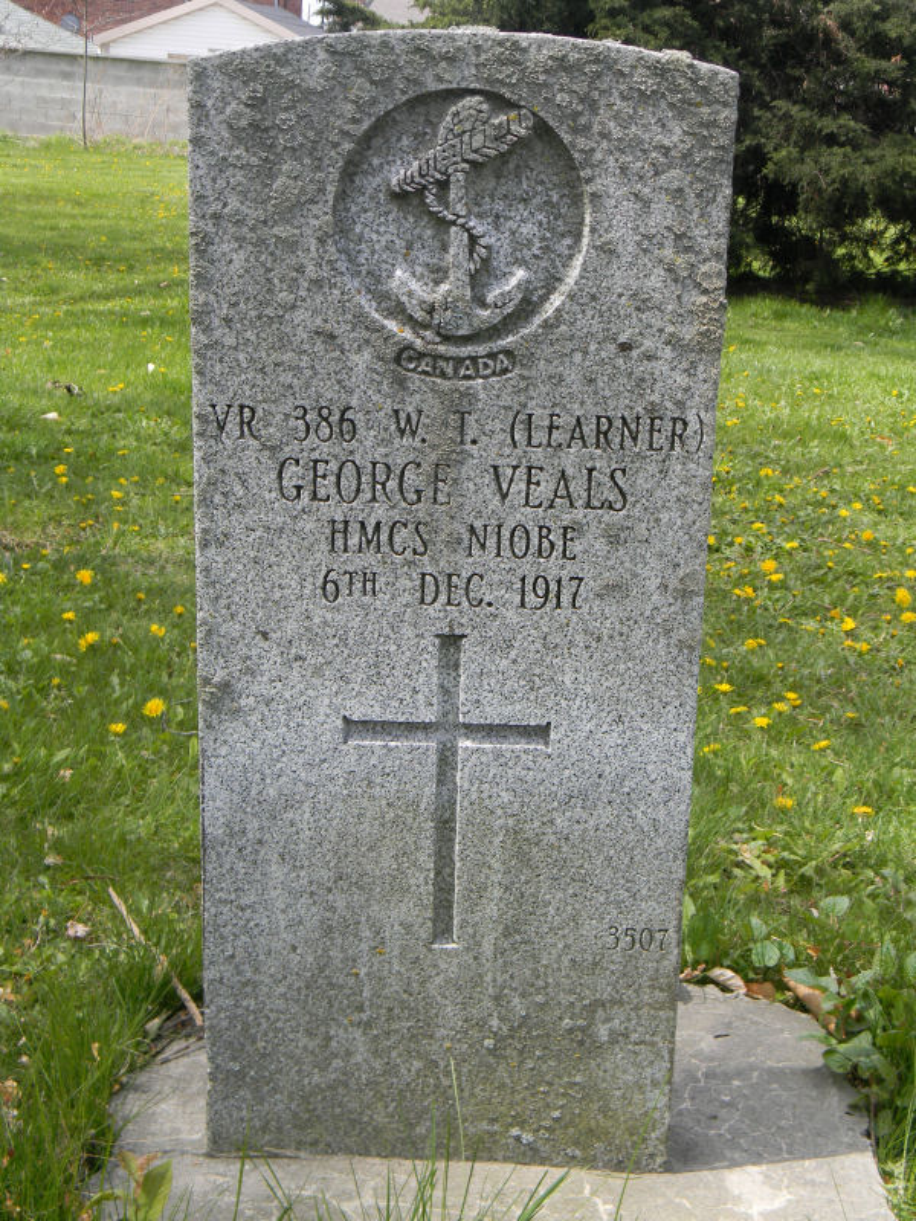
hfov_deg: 30.9
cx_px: 458
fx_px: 1658
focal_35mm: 47
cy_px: 610
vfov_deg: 40.4
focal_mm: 8.6
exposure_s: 1/258
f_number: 3.9
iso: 80
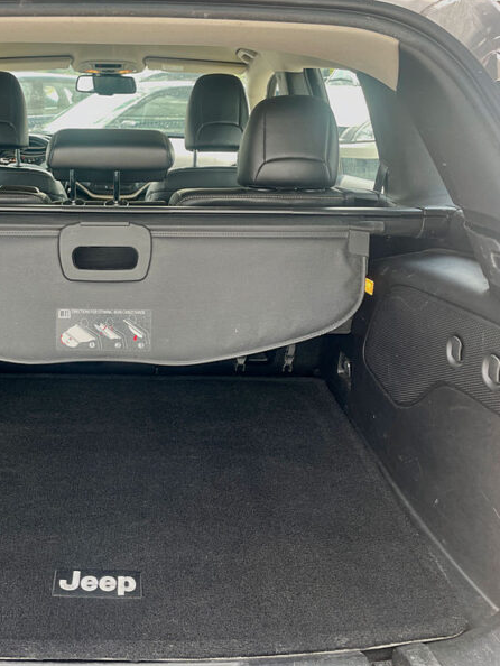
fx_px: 674
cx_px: 114
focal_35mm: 35
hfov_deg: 39.4
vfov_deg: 52.6
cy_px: 333
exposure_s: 1/123
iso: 32
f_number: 1.6
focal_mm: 4.2
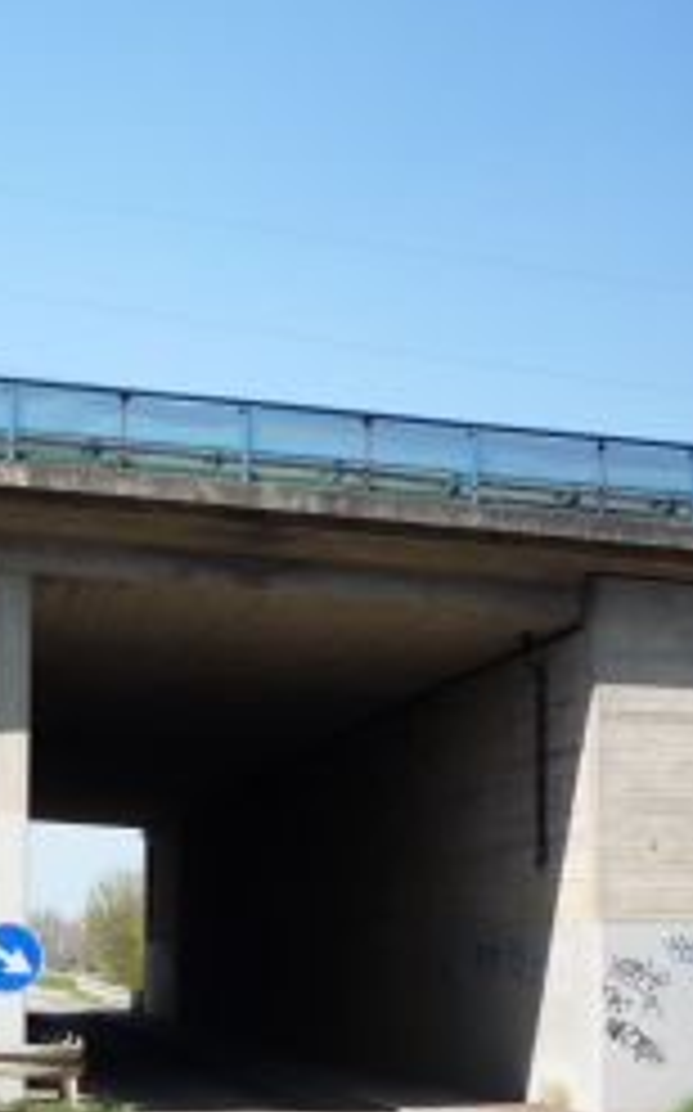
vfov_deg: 30.7
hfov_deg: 18.8
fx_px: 1998
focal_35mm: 66
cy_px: 792
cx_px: -99
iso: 100
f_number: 4
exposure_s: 1/400
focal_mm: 5.2
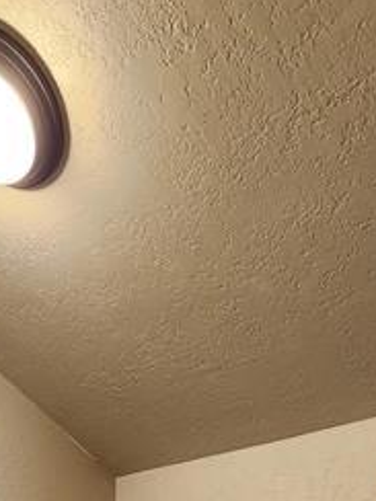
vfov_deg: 35.1
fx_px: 594
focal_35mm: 41
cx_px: 39
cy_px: 616
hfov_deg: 33.3
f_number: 2.2
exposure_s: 1/40
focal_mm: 2.2
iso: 320
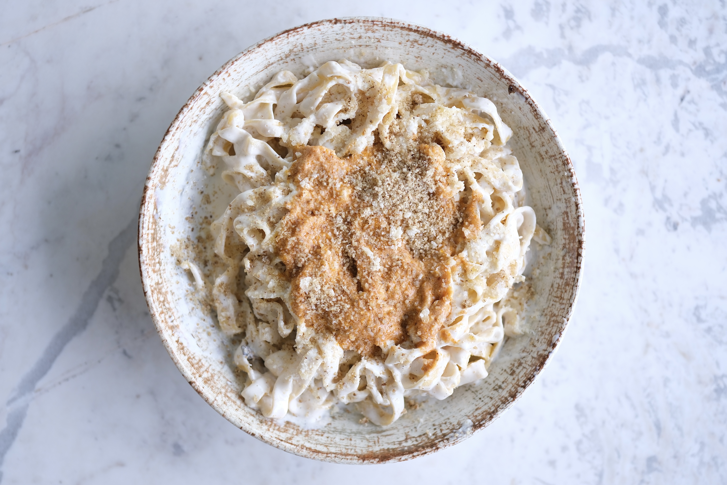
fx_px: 1696
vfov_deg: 16.3
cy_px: 242
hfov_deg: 24.2
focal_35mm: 84
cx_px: 364
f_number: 1.2
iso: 160
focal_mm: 56
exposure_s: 1/200
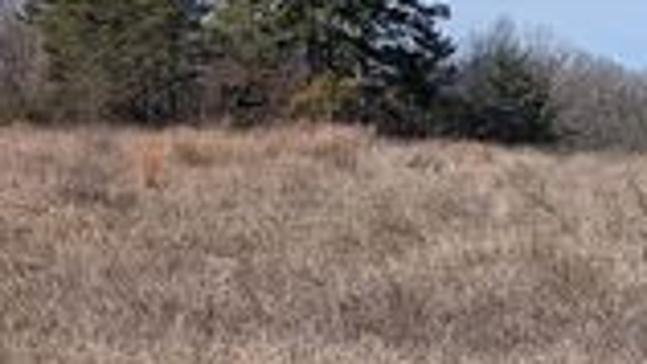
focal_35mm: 110
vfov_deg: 10.9
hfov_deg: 18.6
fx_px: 1888
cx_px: 729
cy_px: 397
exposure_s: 1/957
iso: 22
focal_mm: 6.9
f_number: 1.68
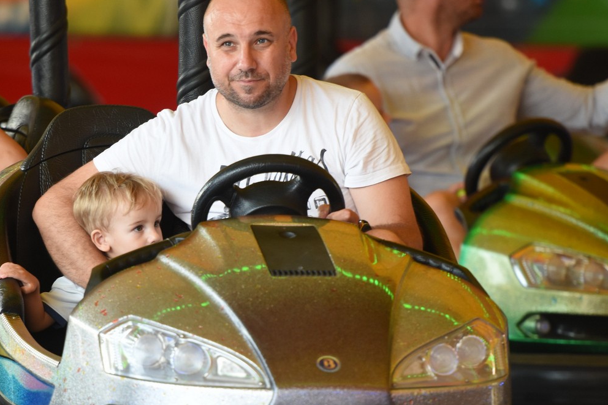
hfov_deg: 4.8
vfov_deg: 3.2
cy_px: 282
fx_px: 7277
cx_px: 213
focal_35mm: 431
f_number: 2.8
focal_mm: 190
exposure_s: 1/80
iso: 500
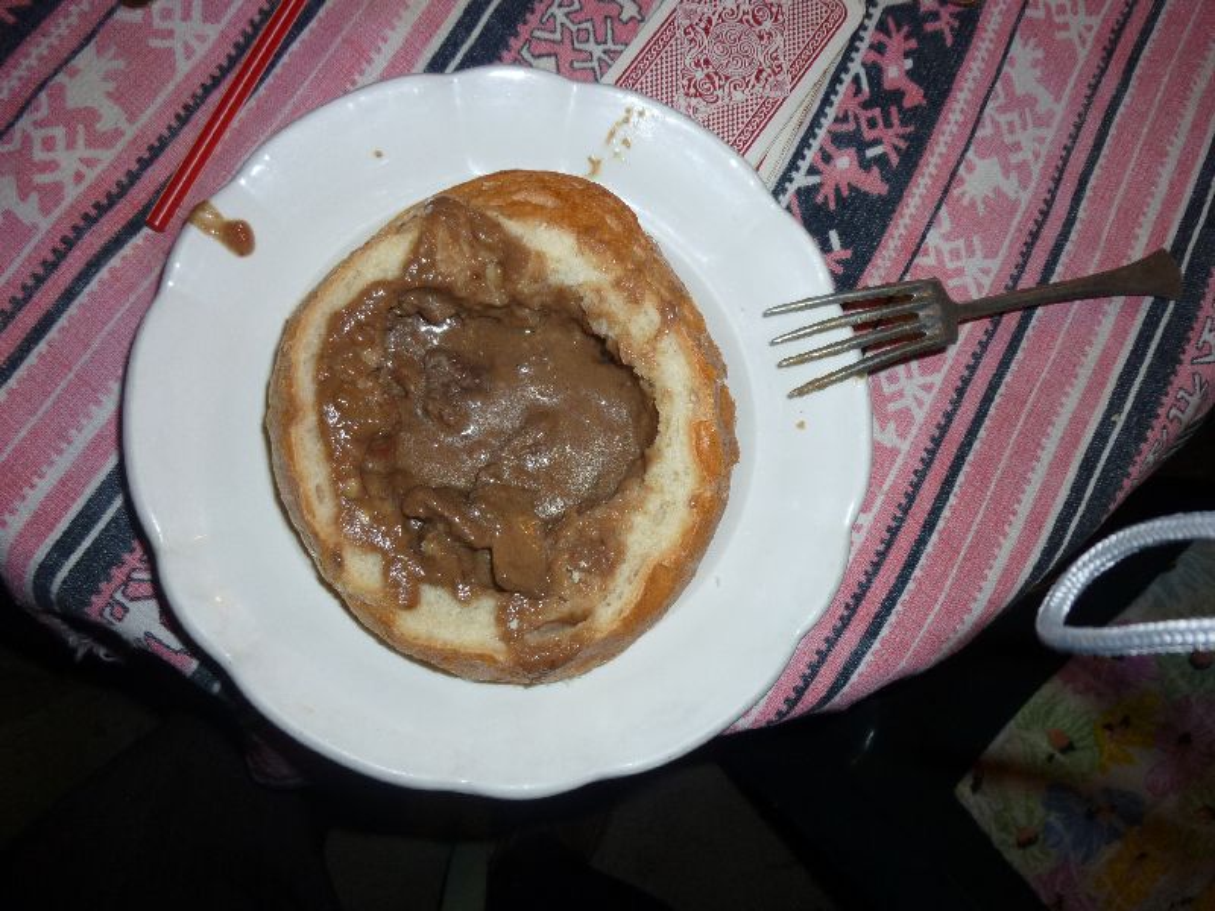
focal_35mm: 25
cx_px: 608
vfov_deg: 54.9
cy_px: 456
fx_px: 877
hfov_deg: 69.4
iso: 100
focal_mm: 4.5
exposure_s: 1/20
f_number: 3.3
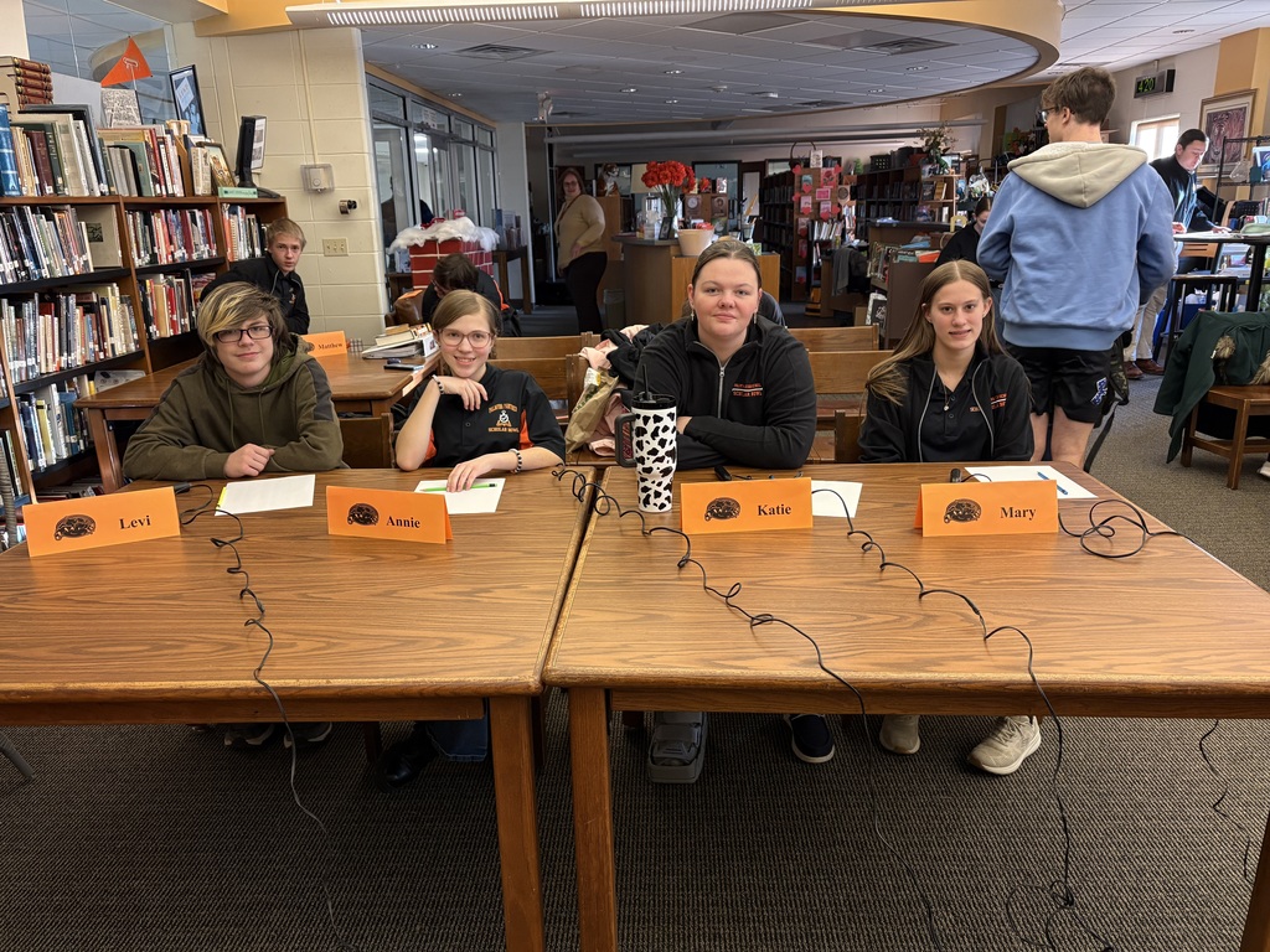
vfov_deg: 53.1
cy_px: 476
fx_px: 954
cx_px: 635
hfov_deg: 67.3
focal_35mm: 26
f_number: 1.6
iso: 200
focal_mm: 5.96
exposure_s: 1/60
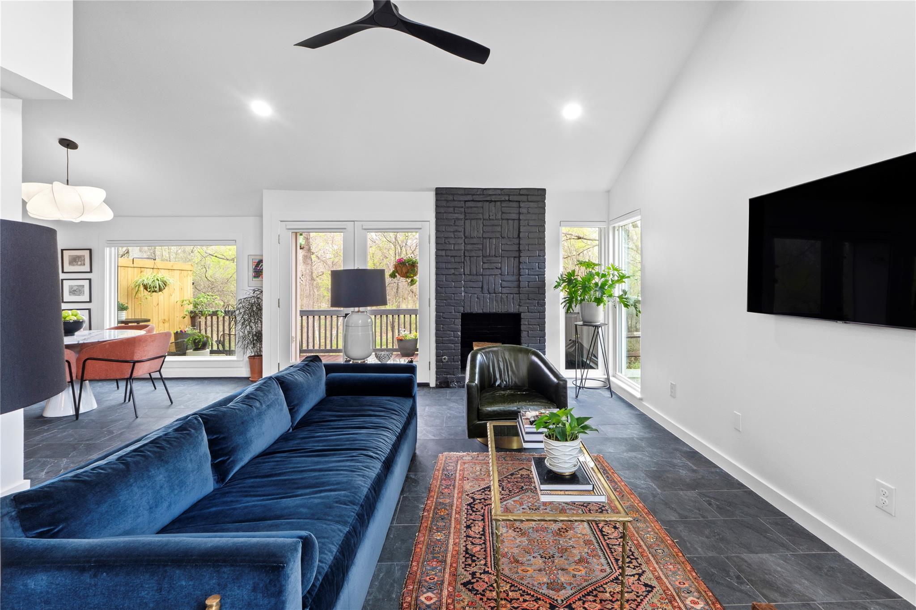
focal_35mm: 15
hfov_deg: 100.4
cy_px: 305
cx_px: 458
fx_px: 382
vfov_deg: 77.3
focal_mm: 10
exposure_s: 1.6
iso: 250
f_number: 11
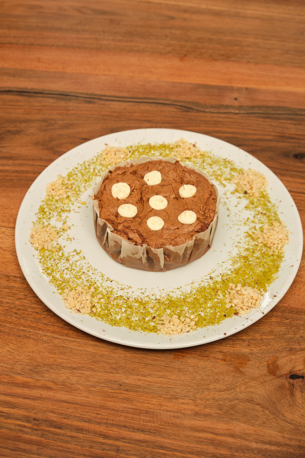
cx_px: 152
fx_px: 597
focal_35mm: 47
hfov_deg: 28.6
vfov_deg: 41.9
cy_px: 229
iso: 200
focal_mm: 31.5
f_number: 5.6
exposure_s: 1/125
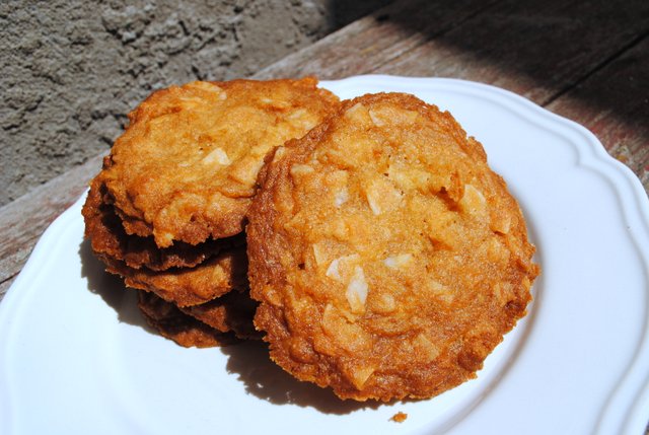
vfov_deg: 40.1
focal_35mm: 33
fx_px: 596
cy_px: 218
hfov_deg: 57.1
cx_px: 324
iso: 100
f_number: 10
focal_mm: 22
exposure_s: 1/400
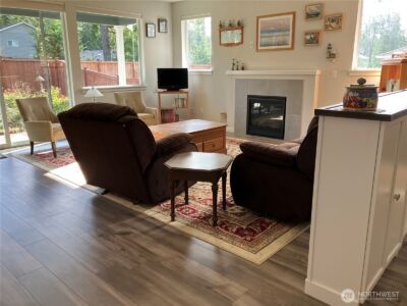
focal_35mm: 28
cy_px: 153
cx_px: 204
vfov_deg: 49.7
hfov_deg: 63.4
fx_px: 329
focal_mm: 3.99
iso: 80
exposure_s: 1/121
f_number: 1.8
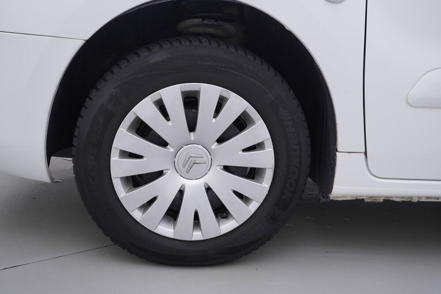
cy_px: 147
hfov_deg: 53.1
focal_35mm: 36
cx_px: 220
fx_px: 441
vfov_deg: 36.9
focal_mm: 24
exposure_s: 1/60
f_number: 4
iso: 125
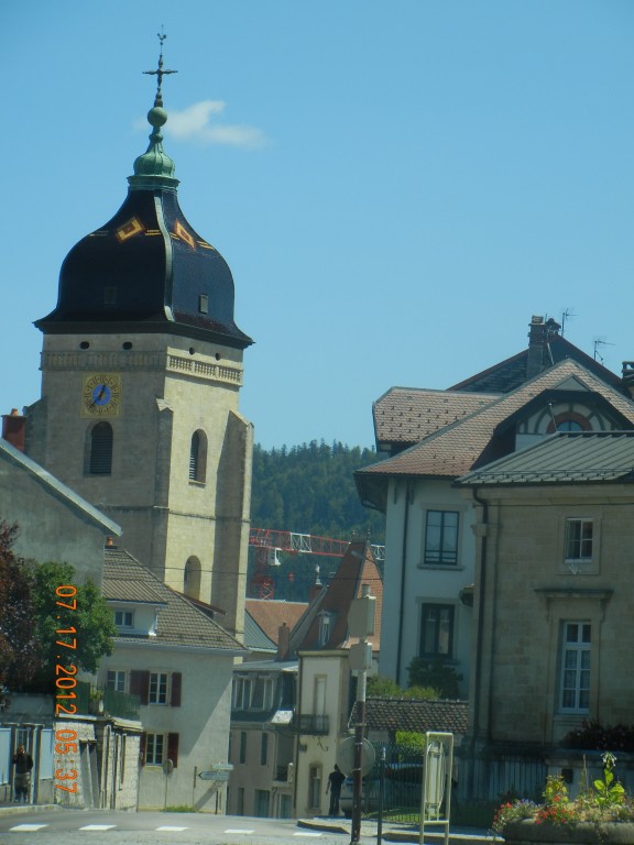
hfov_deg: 9.8
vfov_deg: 13.0
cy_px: 422
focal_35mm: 152
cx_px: 317
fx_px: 3712
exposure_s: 1/702
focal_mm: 27.4
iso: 160
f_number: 4.6
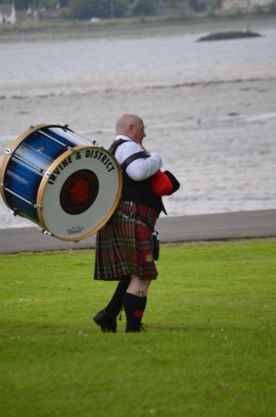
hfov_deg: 4.6
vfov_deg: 6.9
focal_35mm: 300
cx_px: 138
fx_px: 3465
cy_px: 208
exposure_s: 1/1000
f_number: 5.6
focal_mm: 200
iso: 400
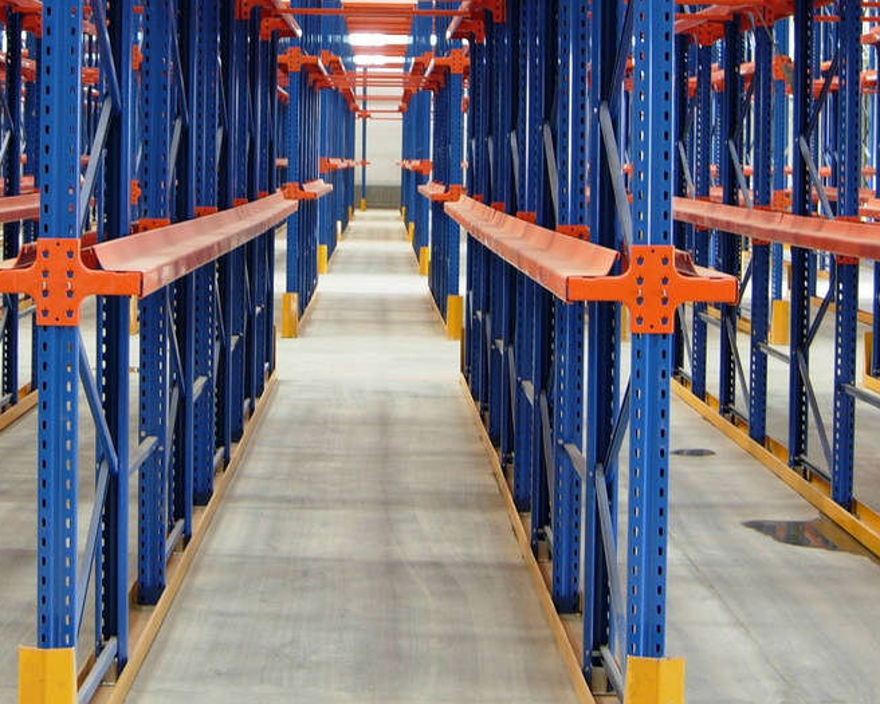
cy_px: 165
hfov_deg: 25.3
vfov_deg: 20.3
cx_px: 339
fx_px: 1954
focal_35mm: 75
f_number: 2.7
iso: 50
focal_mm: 7.5
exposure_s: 1/6.5
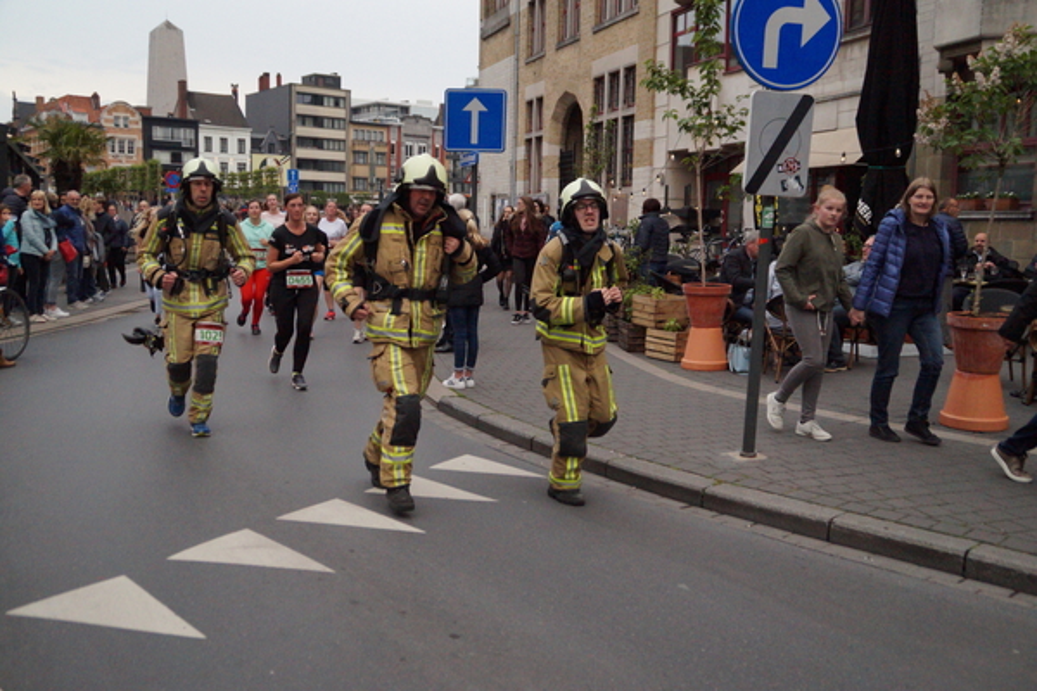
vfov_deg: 36.9
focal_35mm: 36
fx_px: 1037
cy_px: 346
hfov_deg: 53.1
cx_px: 518
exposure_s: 1/2000
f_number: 4
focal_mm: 24
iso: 2500
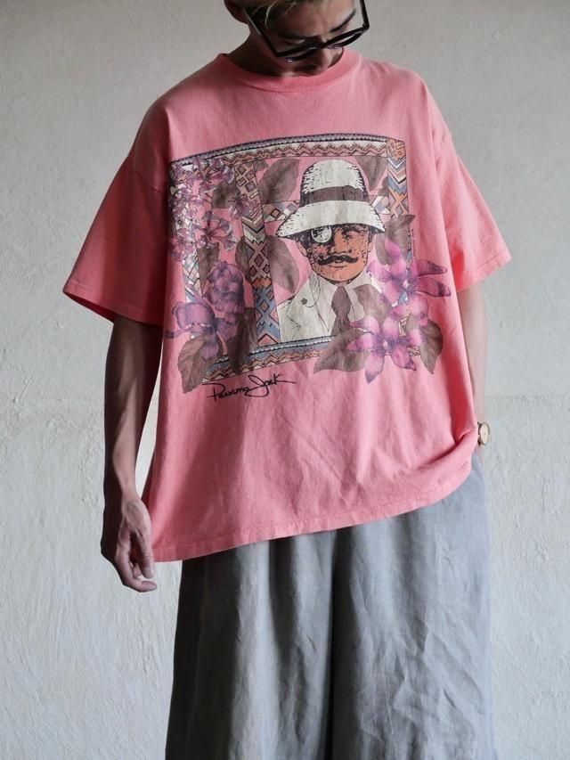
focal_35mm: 108
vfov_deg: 18.2
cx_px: 285
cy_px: 380
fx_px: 2371
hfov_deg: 13.7
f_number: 4
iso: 1250
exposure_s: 1/125
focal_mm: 54
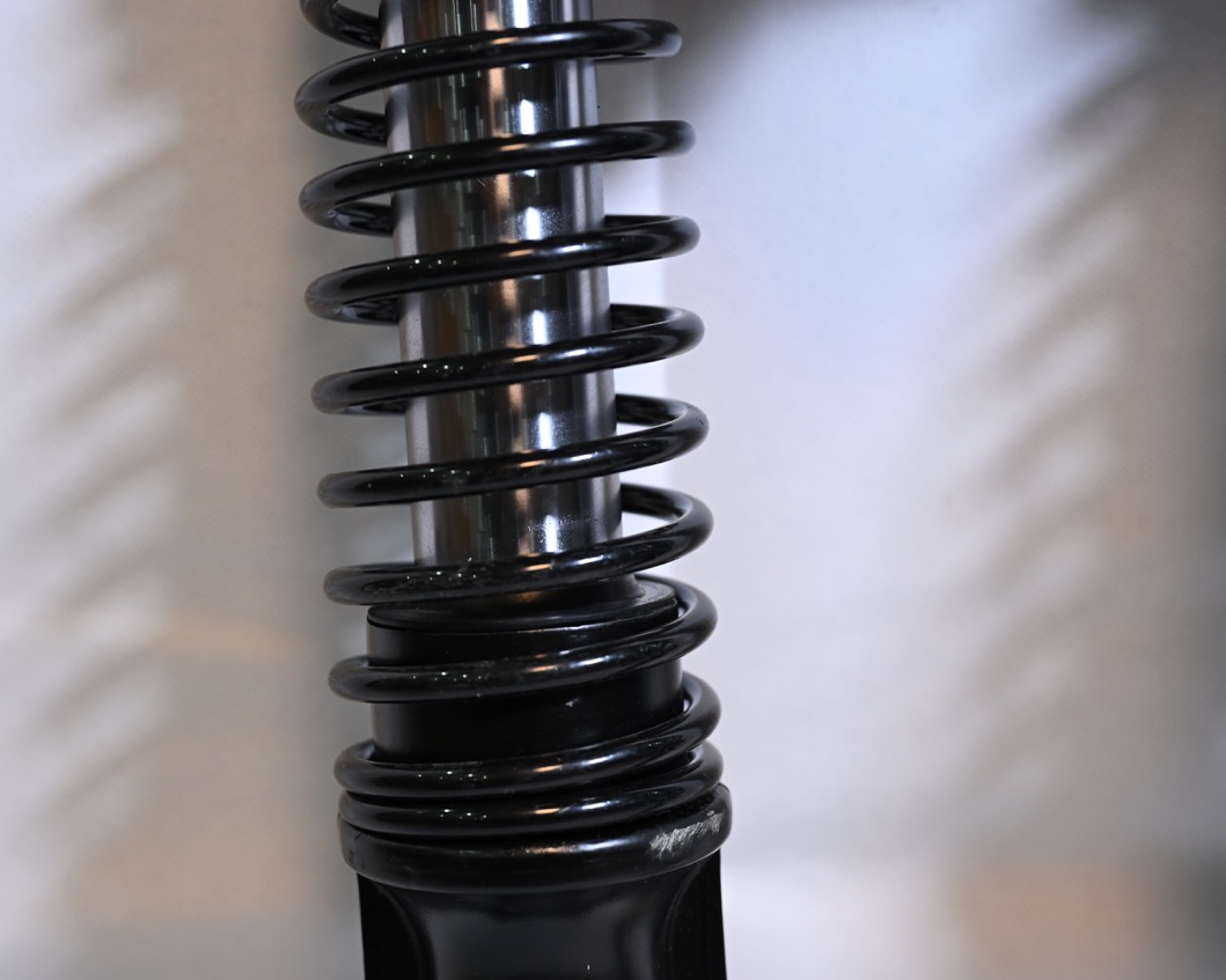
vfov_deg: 25.8
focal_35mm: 59
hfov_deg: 32.0
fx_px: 2141
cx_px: 581
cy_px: 489
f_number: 4
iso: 1000
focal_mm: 52
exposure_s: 1/125
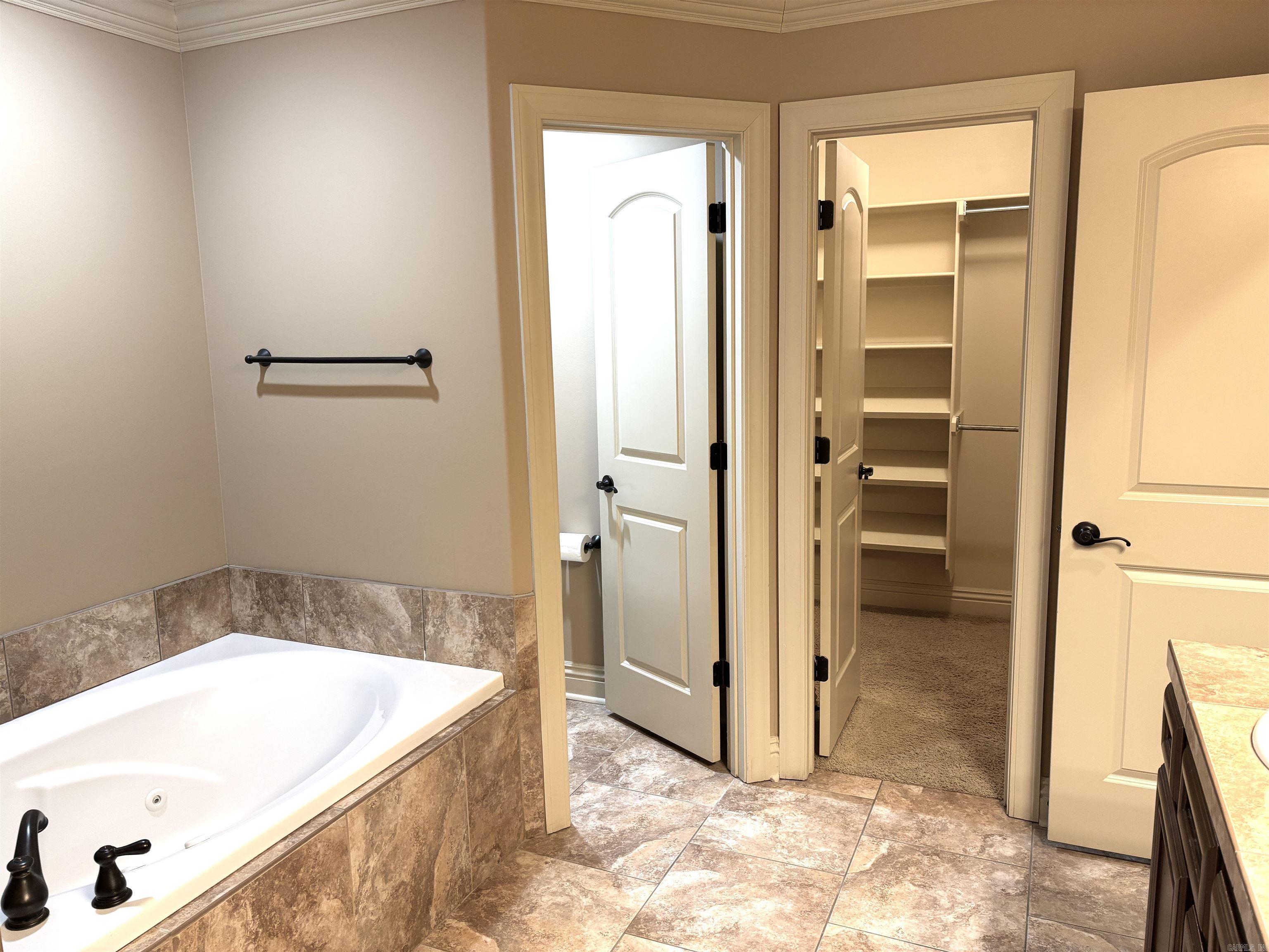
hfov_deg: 67.3
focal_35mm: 26
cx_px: 634
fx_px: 953
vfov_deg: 53.1
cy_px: 476
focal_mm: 5.96
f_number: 1.6
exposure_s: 1/60
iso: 160
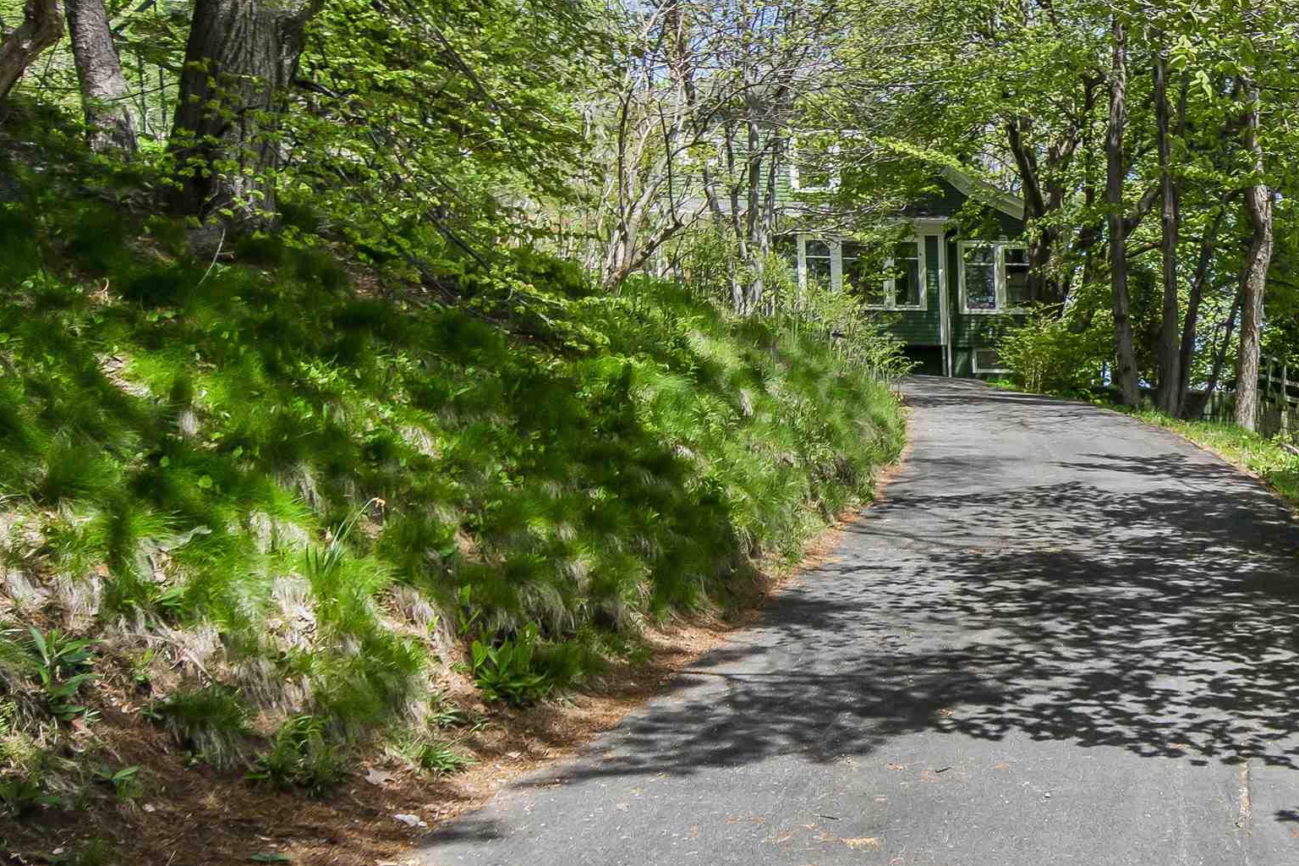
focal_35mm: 45
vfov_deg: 29.6
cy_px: 607
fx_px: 1624
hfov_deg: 39.3
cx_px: 1252
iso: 125
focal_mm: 15
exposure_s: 1/400
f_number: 5.6
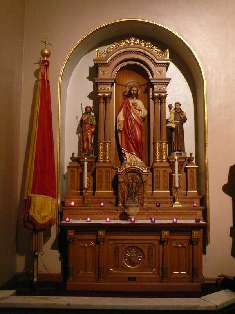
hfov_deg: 34.3
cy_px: 157
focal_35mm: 42
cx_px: 118
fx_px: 380
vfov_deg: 44.8
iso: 800
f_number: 2.8
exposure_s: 1/15
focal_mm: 8.8
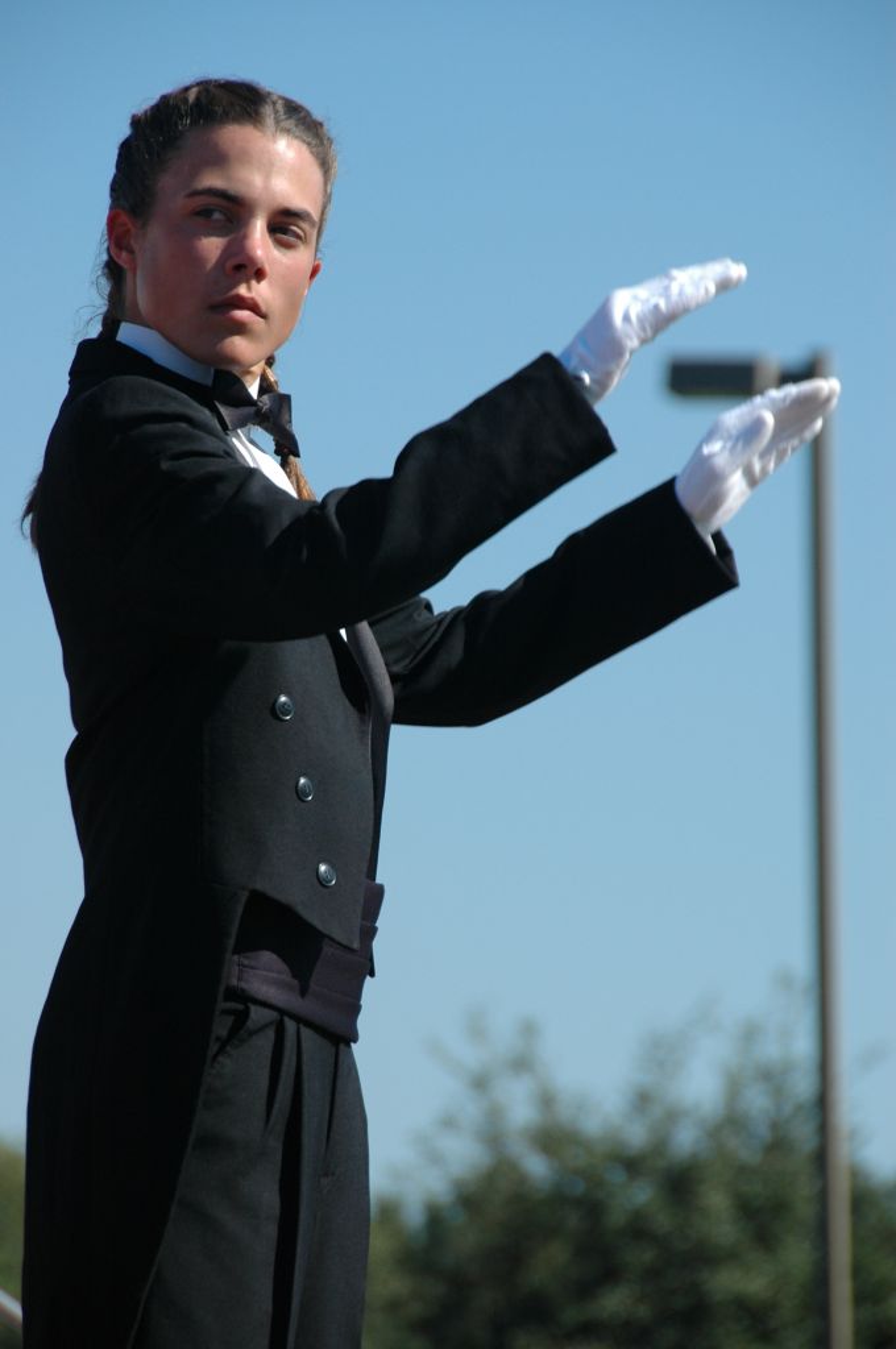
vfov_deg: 8.1
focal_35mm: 255
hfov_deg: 5.4
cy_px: 674
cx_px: 448
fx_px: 9545
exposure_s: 1/640
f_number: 6.3
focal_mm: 170
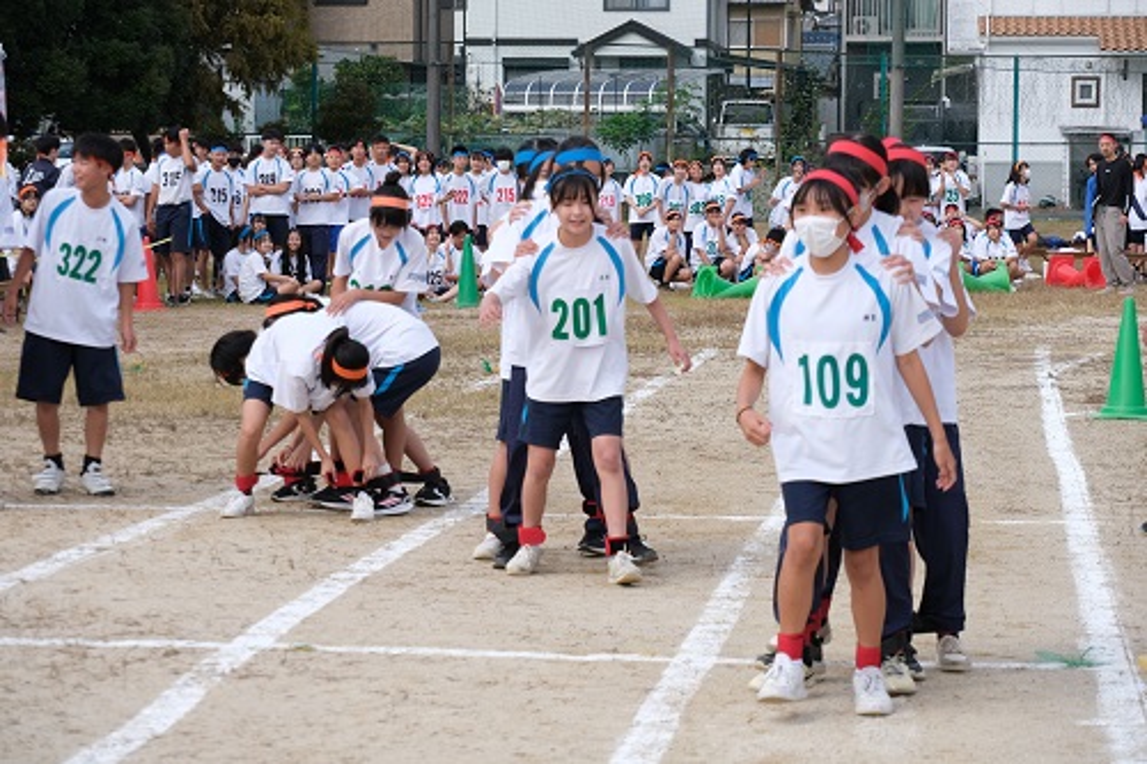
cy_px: 382
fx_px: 3822
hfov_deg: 17.1
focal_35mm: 120
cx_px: 574
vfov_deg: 11.4
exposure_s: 1/320
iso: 160
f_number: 5.6
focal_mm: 80.2
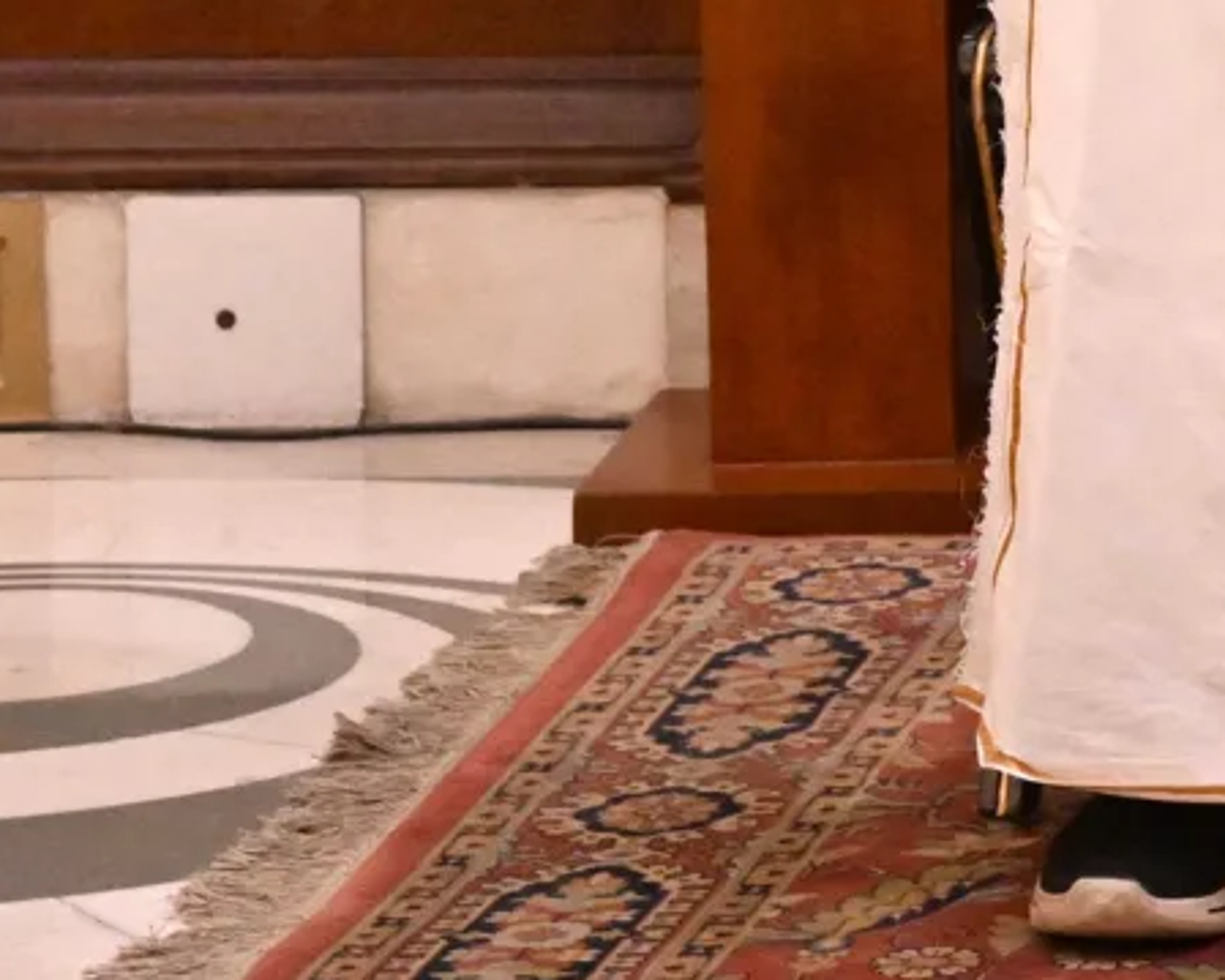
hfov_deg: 7.1
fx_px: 9316
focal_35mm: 257
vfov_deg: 5.8
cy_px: -1320
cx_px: 2821
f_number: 5.6
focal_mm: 48
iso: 4000
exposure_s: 1/200
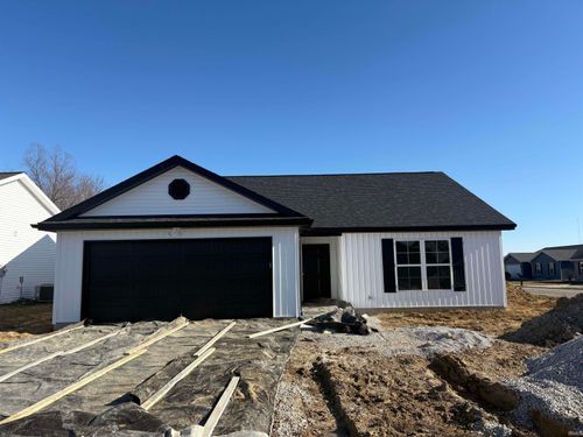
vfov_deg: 53.1
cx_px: 292
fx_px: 438
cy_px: 218
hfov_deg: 67.3
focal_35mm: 26
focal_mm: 5.96
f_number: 1.6
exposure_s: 1/4065
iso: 64
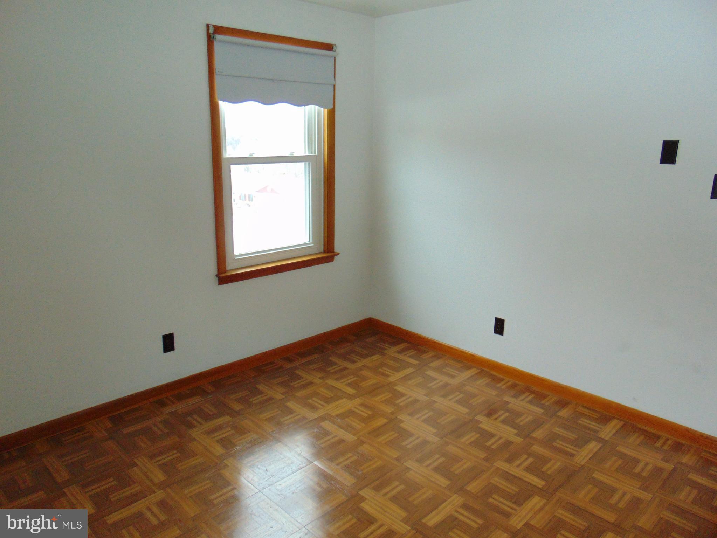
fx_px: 518
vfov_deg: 54.9
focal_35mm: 25
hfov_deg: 69.4
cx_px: 358
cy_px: 269
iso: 250
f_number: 3
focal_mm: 4.5
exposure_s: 1/80
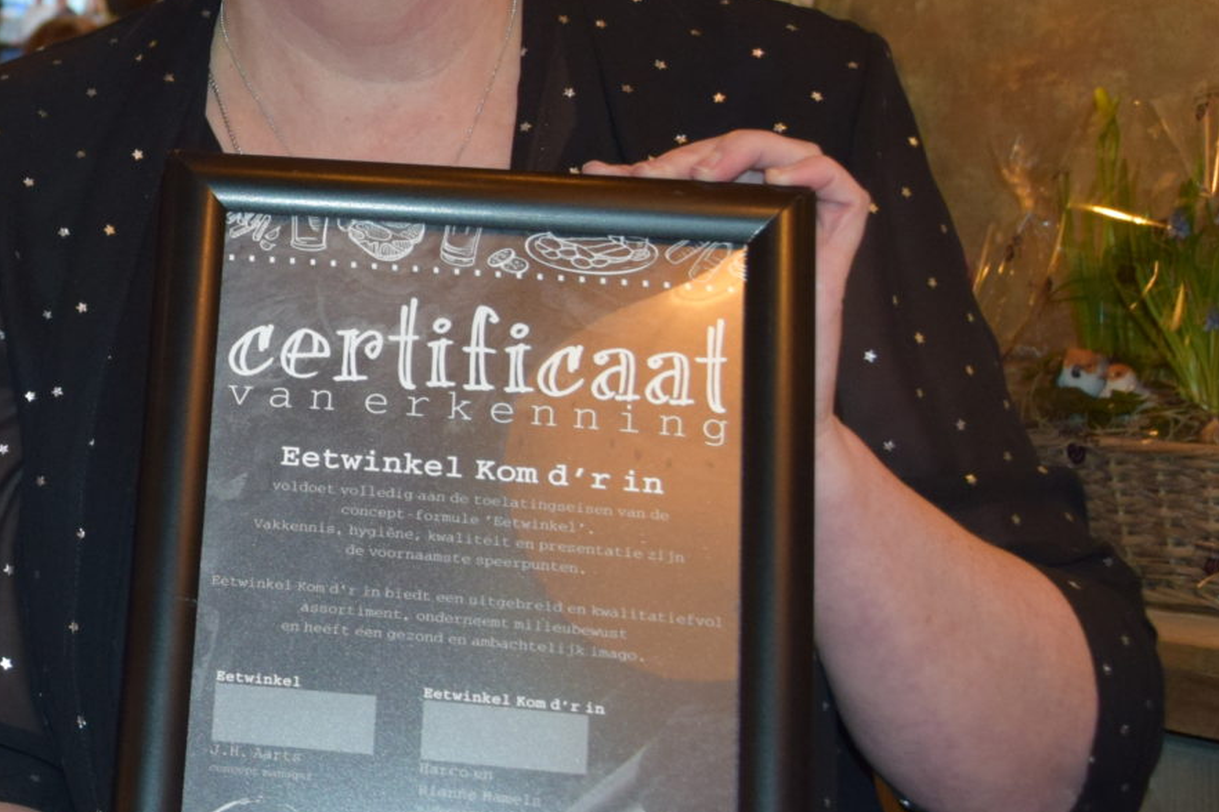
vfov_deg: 14.9
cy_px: 177
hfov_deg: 20.1
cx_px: -434
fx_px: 3096
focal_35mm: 91
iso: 800
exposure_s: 1/60
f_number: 3.8
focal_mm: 21
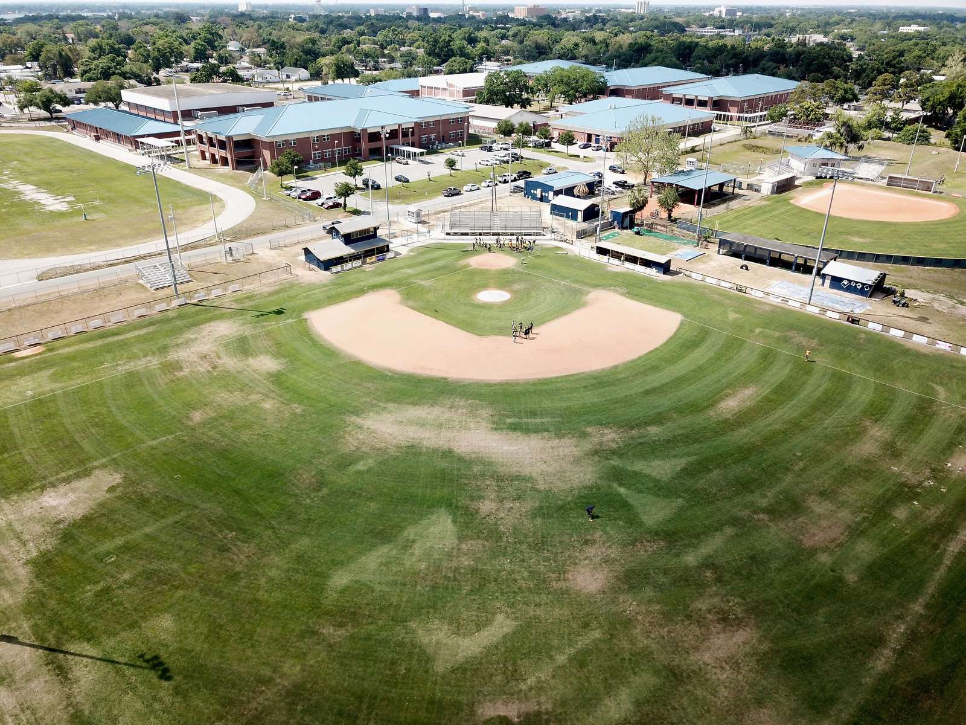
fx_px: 726
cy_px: 362
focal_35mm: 26
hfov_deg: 67.3
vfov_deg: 53.1
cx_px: 483
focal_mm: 4.73
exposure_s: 1/630
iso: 100
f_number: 2.2
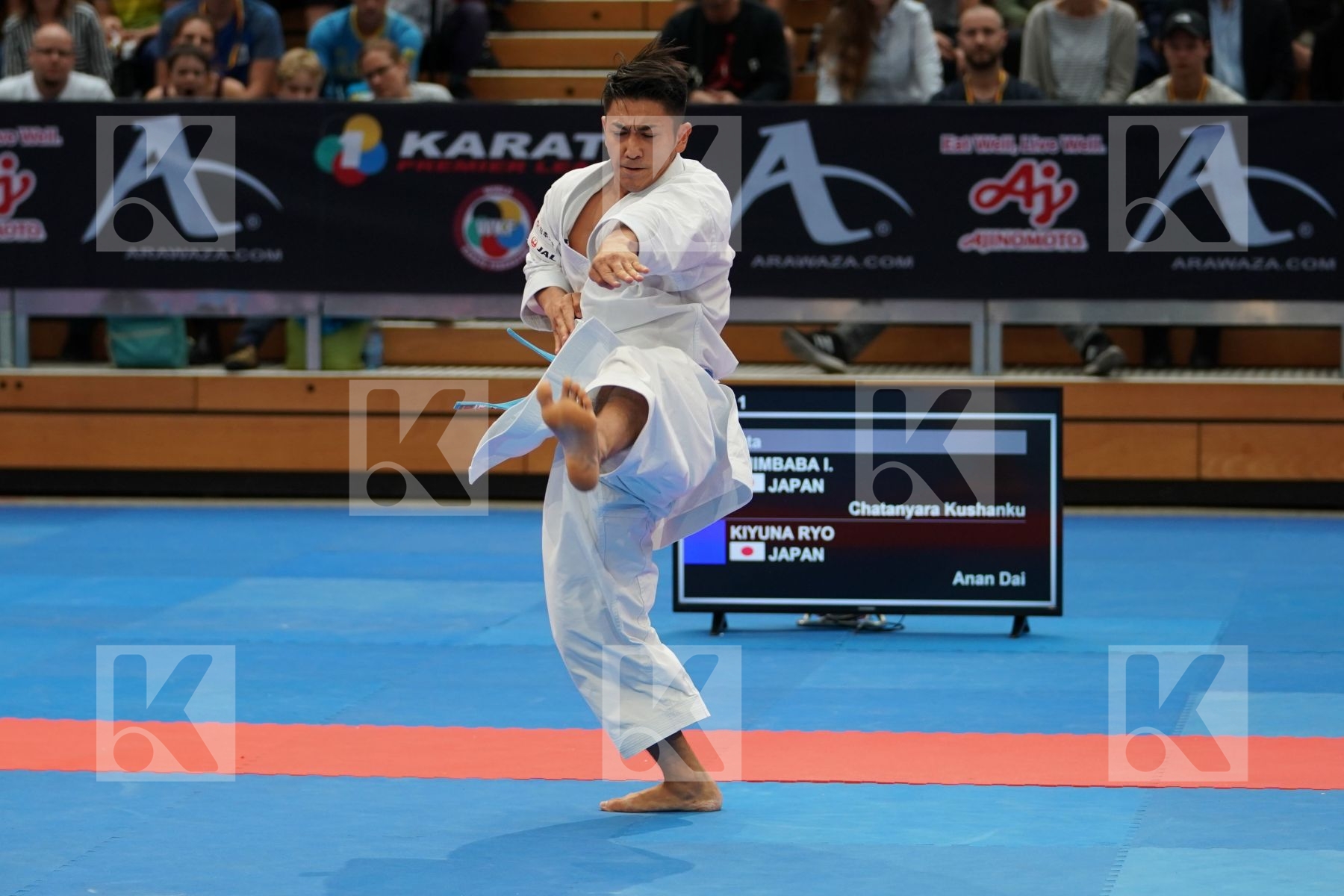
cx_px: 672
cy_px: 448
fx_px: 5600
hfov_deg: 13.7
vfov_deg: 9.1
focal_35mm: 150
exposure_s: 1/500
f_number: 2.8
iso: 800
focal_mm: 100
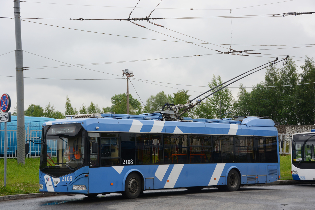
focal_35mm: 72
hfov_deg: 28.1
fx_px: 630
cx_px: 158
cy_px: 105
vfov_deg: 18.9
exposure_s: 1/250
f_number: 7.1
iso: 100
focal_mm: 48
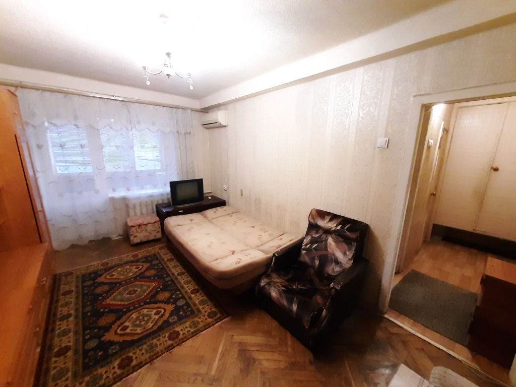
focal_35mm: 13
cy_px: 194
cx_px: 258
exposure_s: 1/20
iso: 800
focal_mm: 1.42
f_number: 2.2
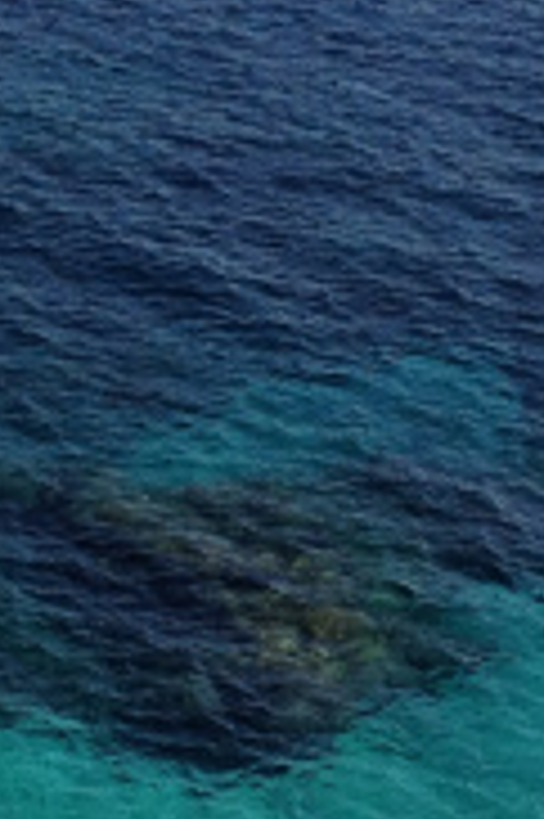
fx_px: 3633
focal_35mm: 160
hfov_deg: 8.5
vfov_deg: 12.8
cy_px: 418
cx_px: -85
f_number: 2.4
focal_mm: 4.28
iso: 64
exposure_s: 1/2632
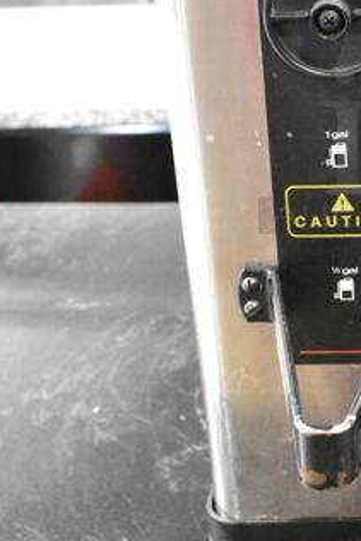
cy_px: 145
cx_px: 450
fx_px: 1172
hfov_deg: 16.7
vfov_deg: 25.7
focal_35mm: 78
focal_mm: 18
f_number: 4.5
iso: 6400
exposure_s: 1/160
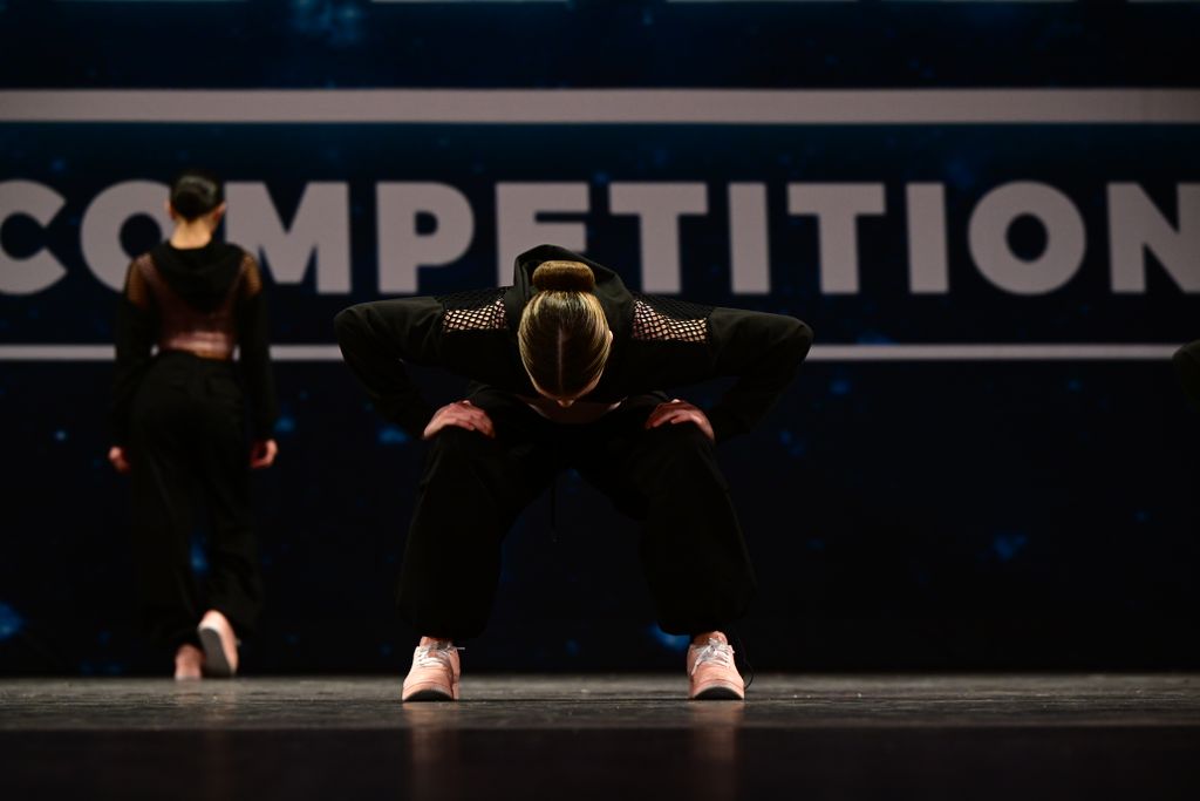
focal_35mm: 110
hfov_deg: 18.6
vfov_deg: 12.5
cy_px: 400
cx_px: 600
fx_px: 3667
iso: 3200
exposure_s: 1/640
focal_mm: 110
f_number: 4
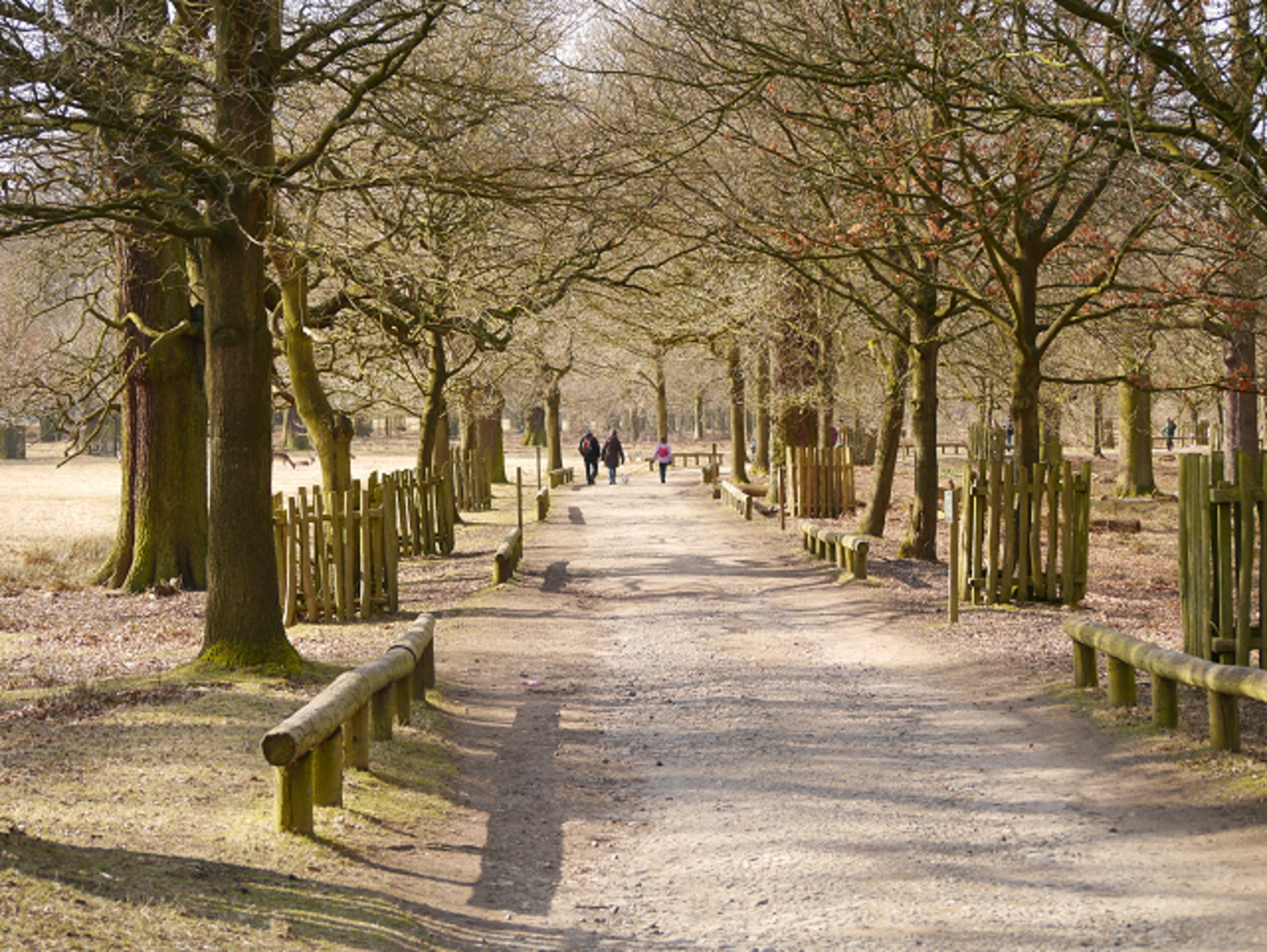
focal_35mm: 90
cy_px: 476
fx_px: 3297
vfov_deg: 16.4
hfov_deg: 21.8
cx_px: 634
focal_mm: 45
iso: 200
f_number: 6.3
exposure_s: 1/200
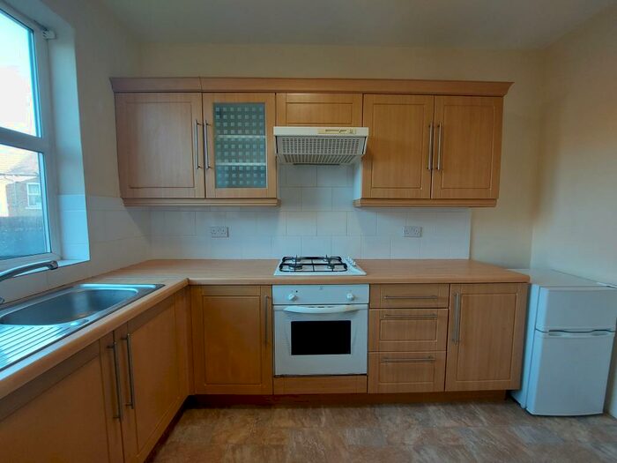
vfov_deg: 89.9
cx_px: 308
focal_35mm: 13
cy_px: 232
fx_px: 232
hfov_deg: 106.2
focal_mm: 1.74
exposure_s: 1/50
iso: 100
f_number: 2.2
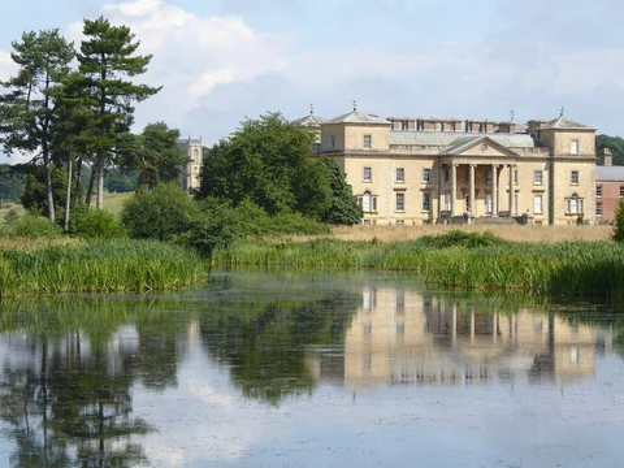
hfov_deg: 14.3
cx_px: 312
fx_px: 2488
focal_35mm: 138
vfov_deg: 10.7
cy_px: 234
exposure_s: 1/320
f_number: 5.2
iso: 80
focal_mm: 22.3
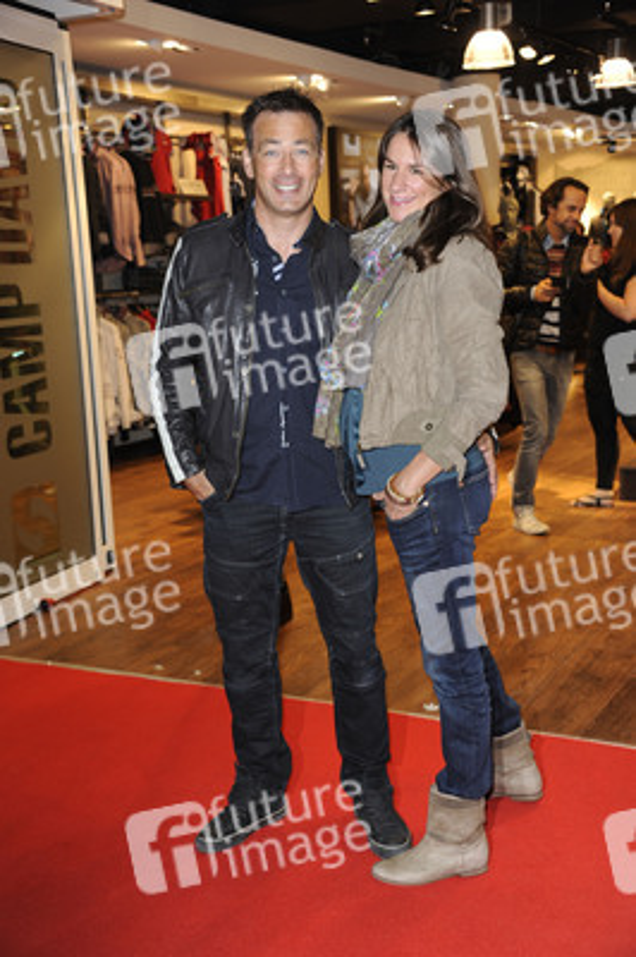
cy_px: 478
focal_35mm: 48
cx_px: 318
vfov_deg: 41.1
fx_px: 1274
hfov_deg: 28.0
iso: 800
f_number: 5.6
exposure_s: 1/160
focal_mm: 48
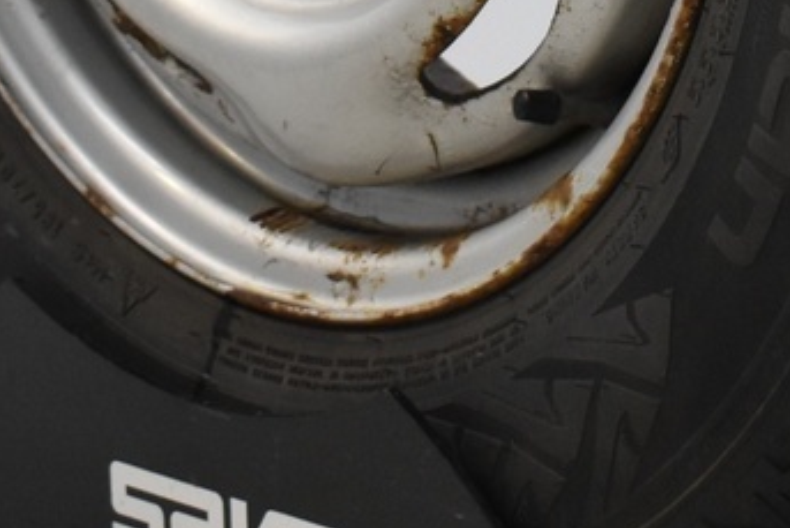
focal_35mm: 219
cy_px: -392
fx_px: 4815
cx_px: 629
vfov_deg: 6.2
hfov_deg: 9.4
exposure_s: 1/60
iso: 1100
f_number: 4.2
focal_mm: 31
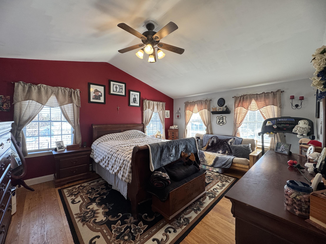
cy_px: 122
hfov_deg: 102.1
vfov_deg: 85.7
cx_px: 163
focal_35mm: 14
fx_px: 132
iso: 200
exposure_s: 1/120
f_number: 2.2
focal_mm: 2.22
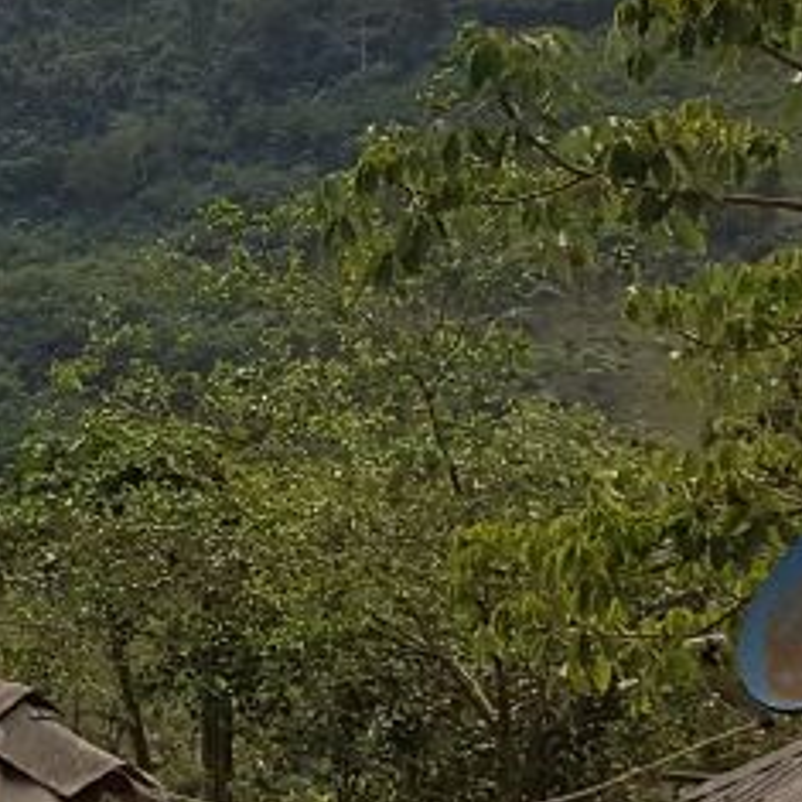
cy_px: 870
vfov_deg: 16.1
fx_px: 2752
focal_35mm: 105
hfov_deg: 13.3
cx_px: -997
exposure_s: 1/4000
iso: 40
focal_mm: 4.2
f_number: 1.7
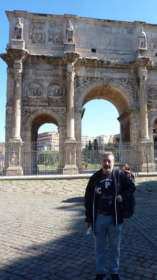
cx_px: 102
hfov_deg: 41.1
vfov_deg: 67.9
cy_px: 137
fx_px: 207
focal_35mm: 28
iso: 80
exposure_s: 1/250
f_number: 4
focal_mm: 4.1
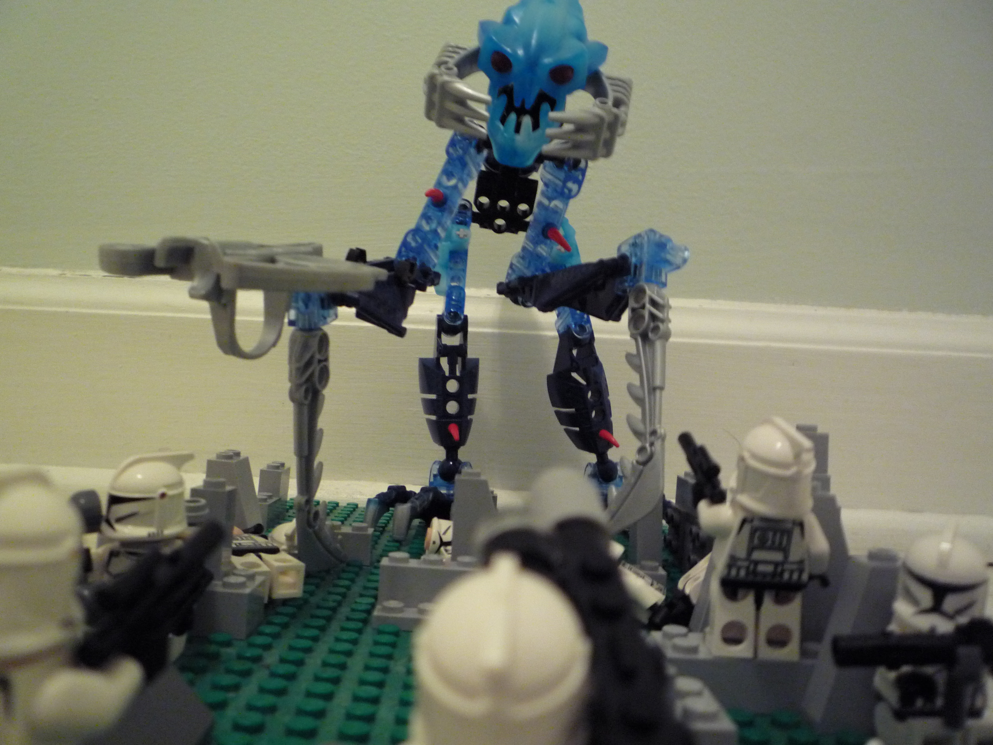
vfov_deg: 46.8
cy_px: 372
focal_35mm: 30
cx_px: 496
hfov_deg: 60.0
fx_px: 861
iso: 400
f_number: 3.3
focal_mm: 5.2
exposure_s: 1/8
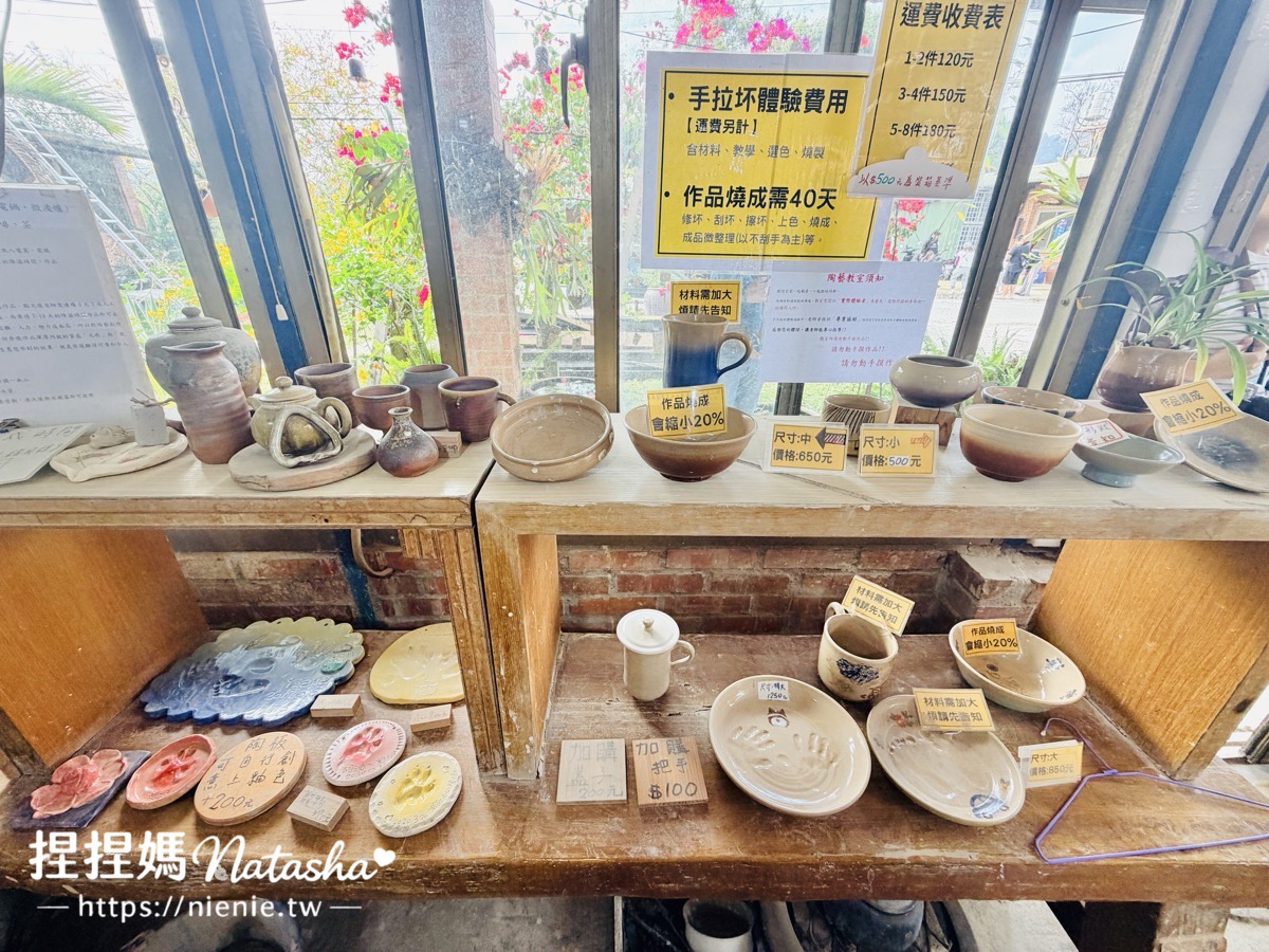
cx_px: 634
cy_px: 476
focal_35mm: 14
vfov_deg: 85.7
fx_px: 513
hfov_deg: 102.1
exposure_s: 1/120
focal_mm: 2.22
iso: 125
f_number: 2.2
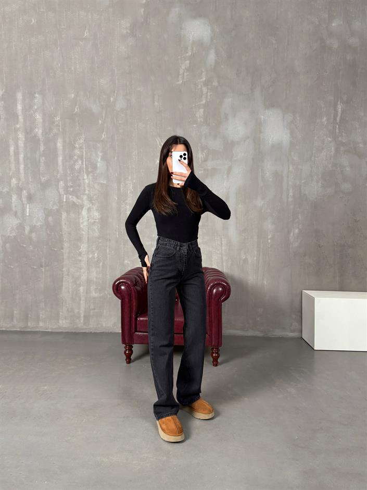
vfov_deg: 71.6
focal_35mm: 24
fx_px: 339
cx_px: 184
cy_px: 245
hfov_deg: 56.8
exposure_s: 1/83
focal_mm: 6.76
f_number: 1.78
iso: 200
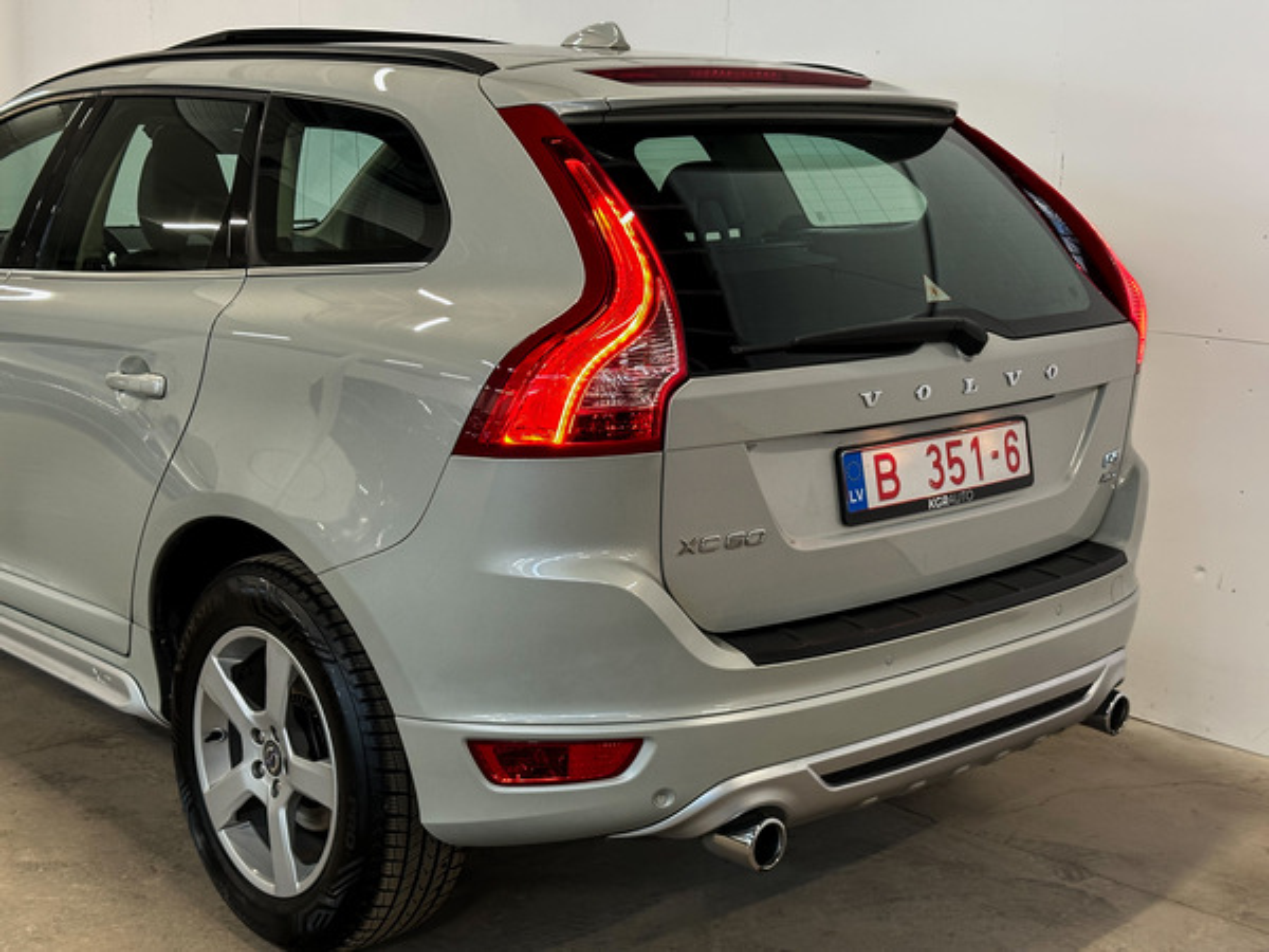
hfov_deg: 39.7
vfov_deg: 30.3
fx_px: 1760
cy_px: 476
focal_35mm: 48
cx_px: 634
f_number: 1.78
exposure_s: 1/50
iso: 160
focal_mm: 6.86
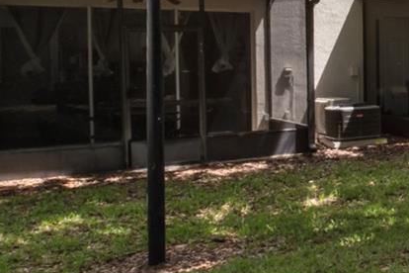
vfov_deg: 23.1
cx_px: 648
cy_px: 64
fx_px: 659
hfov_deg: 24.6
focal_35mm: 58
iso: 200
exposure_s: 1/6
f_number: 16
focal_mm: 10
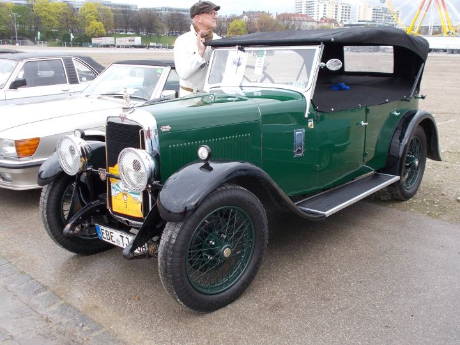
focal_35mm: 39
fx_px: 518
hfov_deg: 47.9
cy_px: 172
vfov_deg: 36.8
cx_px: 230
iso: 80
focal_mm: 6.9
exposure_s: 1/160
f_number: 3.9
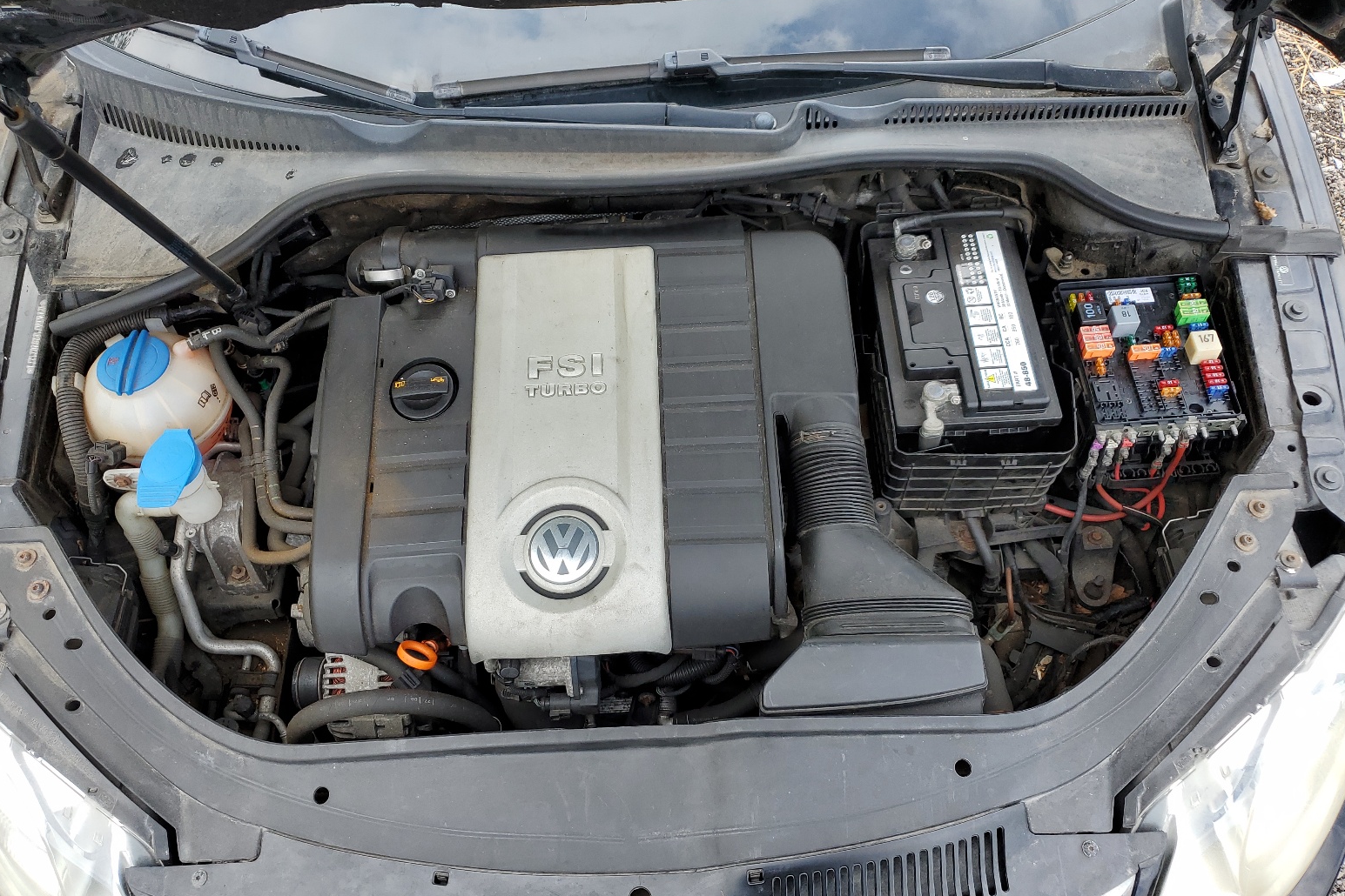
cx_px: 665
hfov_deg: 65.5
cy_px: 445
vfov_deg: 46.4
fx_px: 1046
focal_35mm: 28
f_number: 1.5
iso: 50
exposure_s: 1/500
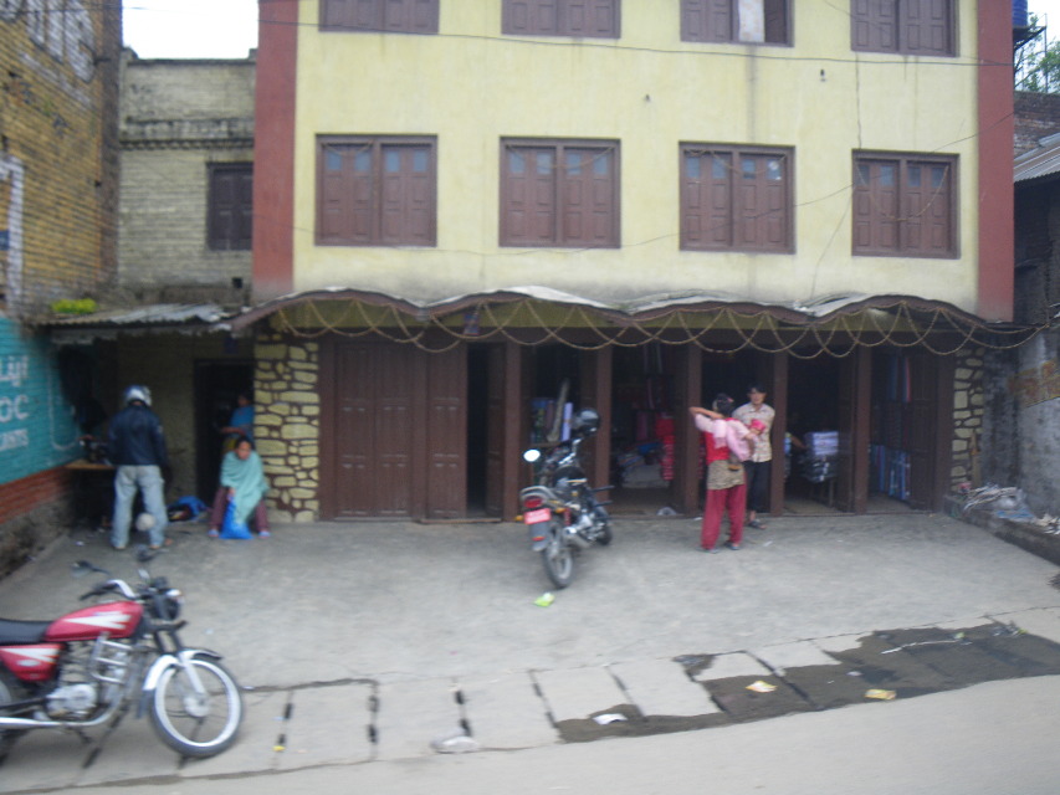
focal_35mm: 28
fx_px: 858
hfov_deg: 63.4
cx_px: 530
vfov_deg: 49.8
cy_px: 398
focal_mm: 5
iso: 50
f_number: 3.5
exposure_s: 1/80
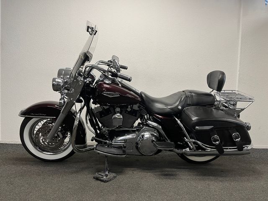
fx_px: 201
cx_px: 134
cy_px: 100
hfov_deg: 67.3
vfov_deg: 53.1
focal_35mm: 26
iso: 80
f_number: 1.6
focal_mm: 5.1
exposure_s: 1/50
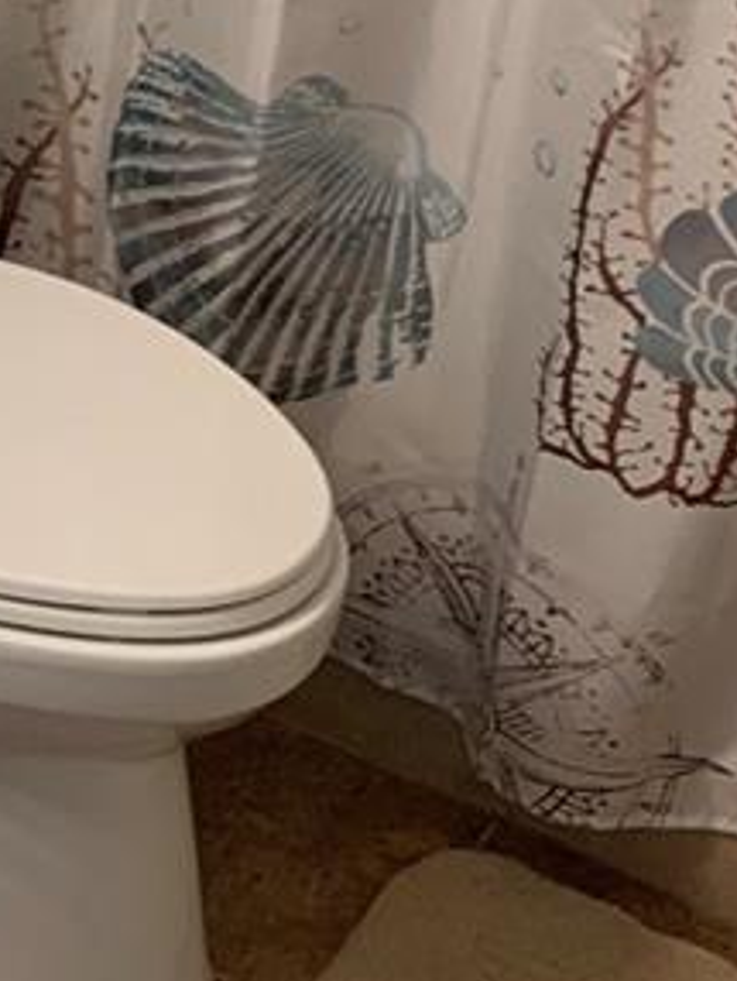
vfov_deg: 17.5
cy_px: -65
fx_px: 3090
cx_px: -586
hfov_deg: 12.4
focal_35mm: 109
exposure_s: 1/60
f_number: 1.8
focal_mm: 4.25
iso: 100
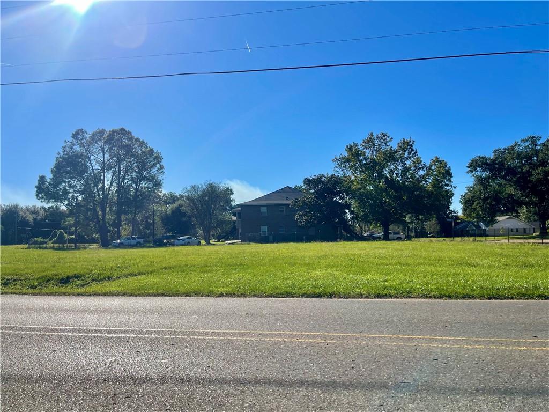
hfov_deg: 69.4
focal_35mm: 25
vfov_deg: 54.9
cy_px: 206
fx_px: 396
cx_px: 274
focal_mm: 5.1
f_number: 1.6
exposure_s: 1/5917
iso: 32
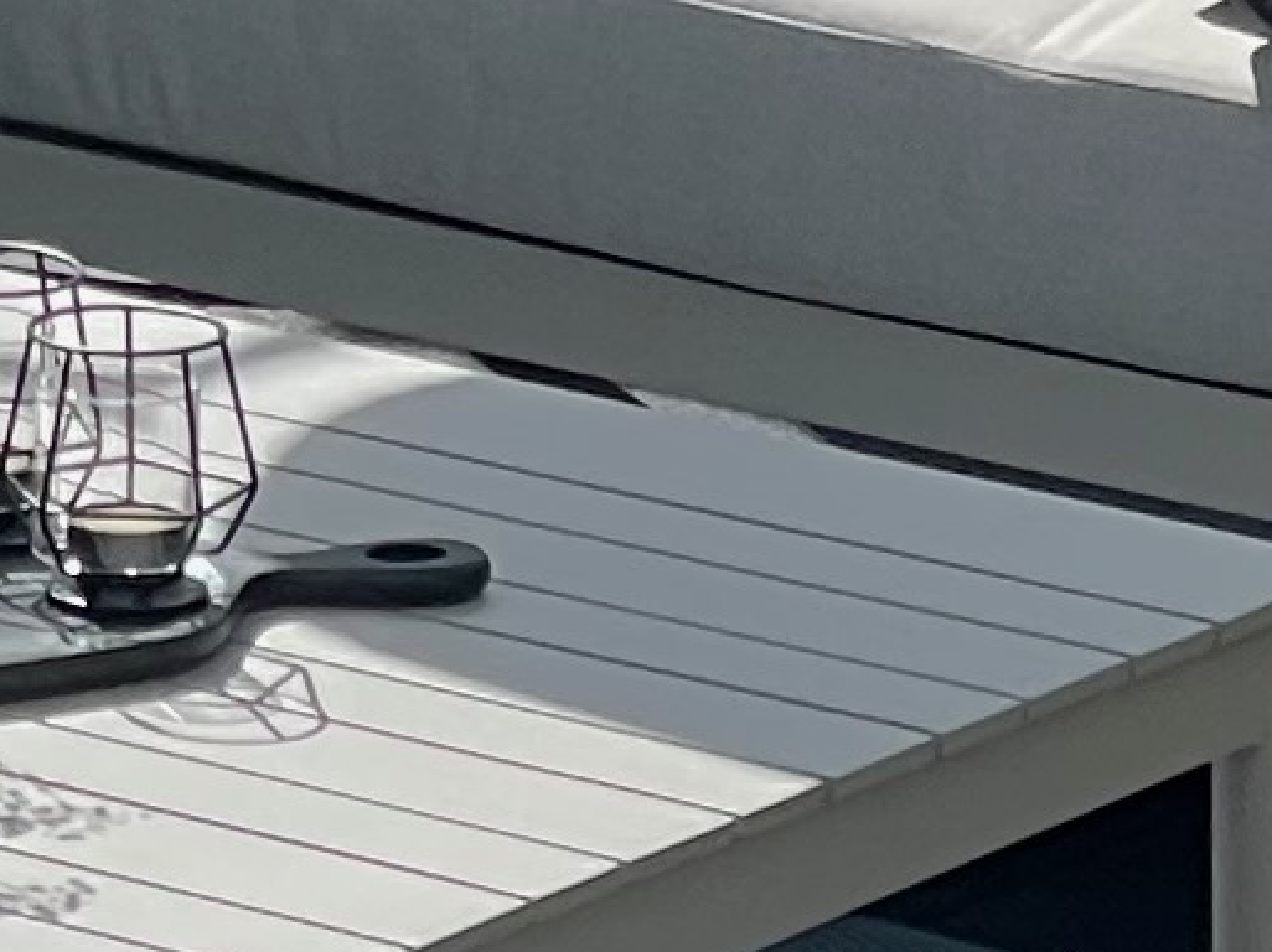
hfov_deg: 4.8
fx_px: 15019
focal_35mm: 409
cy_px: -481
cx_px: -1158
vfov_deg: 3.6
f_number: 2
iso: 25
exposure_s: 1/905
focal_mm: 6
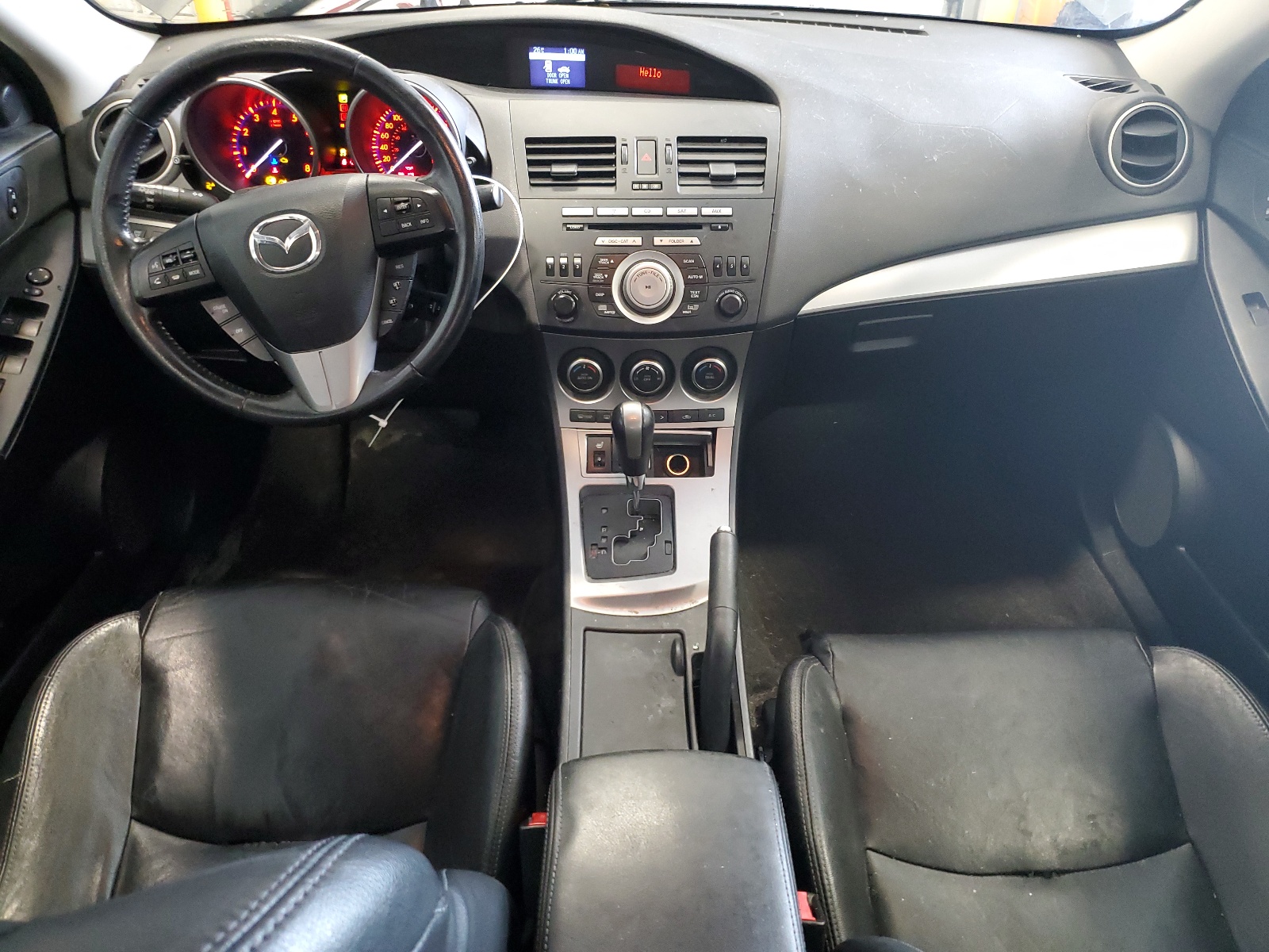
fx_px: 953
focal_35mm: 26
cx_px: 634
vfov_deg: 53.1
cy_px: 476
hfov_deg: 67.3
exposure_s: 1/30
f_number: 1.5
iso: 347
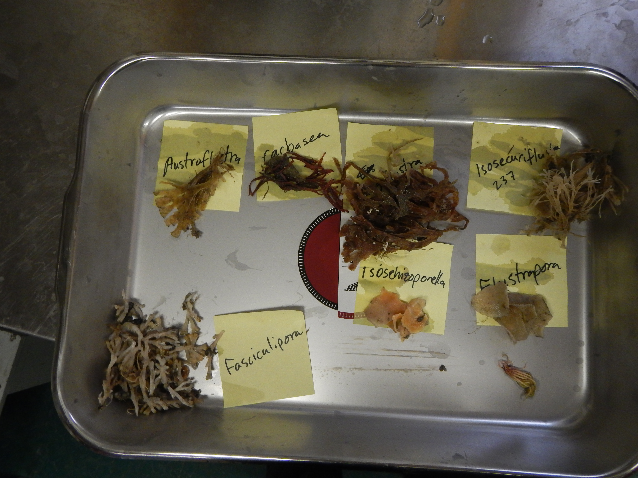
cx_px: 319
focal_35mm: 28
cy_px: 239
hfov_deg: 63.4
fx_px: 516
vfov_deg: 49.7
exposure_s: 1/50
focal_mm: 5
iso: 400
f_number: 3.9
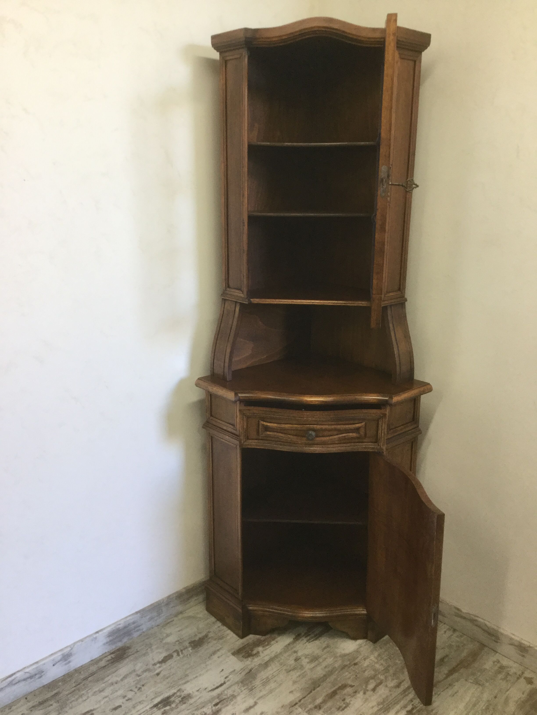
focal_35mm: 31
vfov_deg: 58.4
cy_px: 358
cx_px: 268
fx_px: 641
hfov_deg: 45.4
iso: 50
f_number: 2.4
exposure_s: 1/33
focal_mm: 3.3
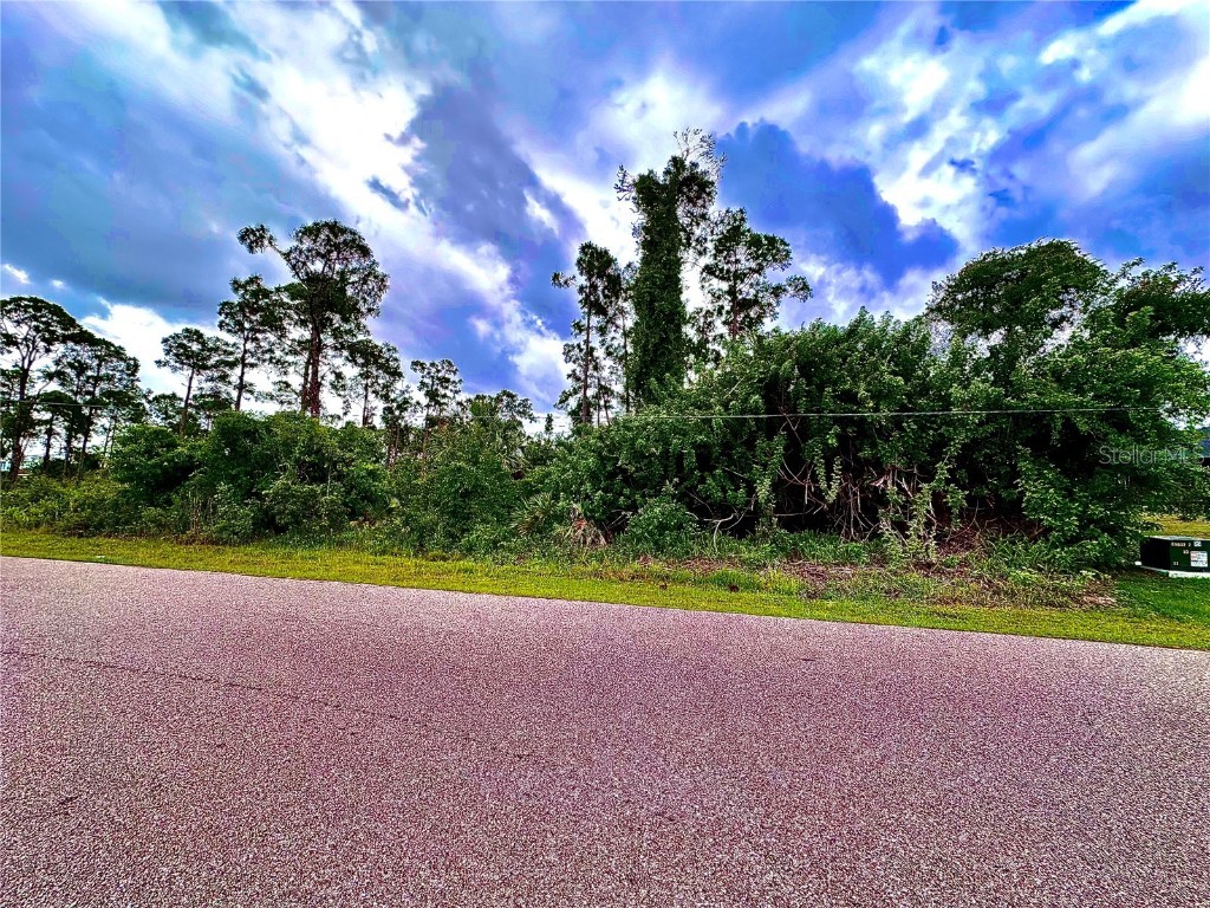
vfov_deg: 85.7
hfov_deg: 102.1
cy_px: 454
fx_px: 489
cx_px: 605
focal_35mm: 14
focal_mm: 2.22
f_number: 2.2
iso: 40
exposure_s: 1/350
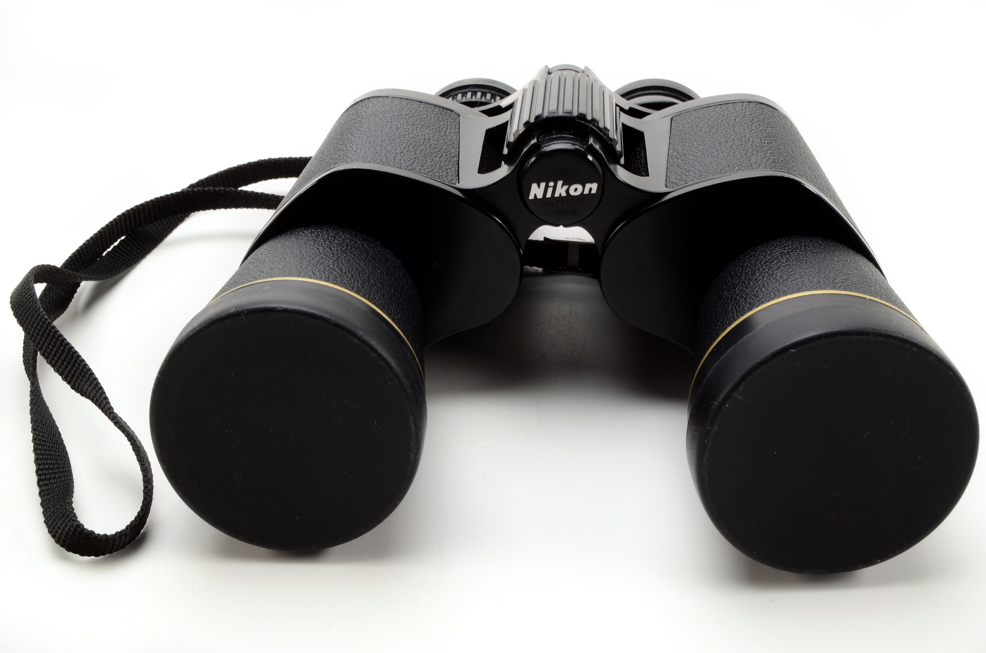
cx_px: 493
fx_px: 1435
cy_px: 326
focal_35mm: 52
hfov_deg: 37.9
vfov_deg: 25.6
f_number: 18
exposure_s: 1/160
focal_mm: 35
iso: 100
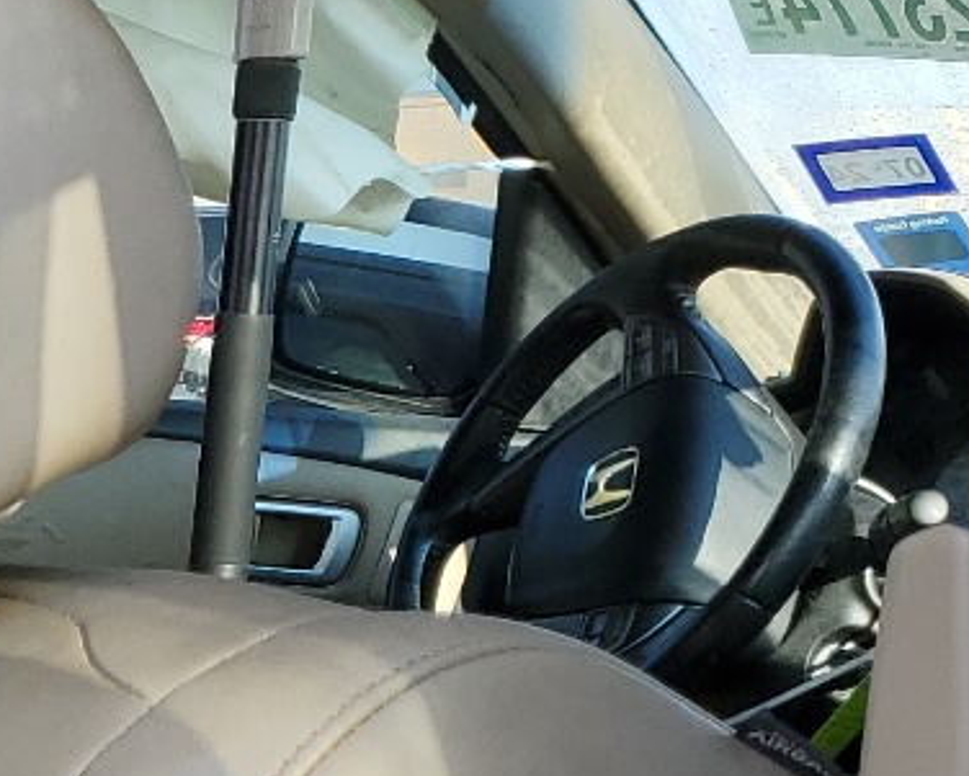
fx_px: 3098
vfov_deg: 13.6
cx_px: -611
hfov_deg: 15.9
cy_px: 1060
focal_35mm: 108
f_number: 1.5
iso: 50
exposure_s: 1/500
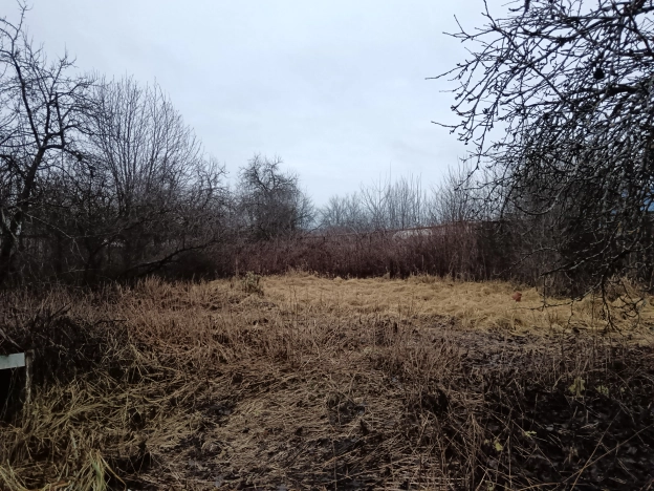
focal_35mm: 27
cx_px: 327
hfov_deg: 65.3
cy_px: 246
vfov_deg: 51.4
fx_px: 510
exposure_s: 1/100
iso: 1983
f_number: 1.9
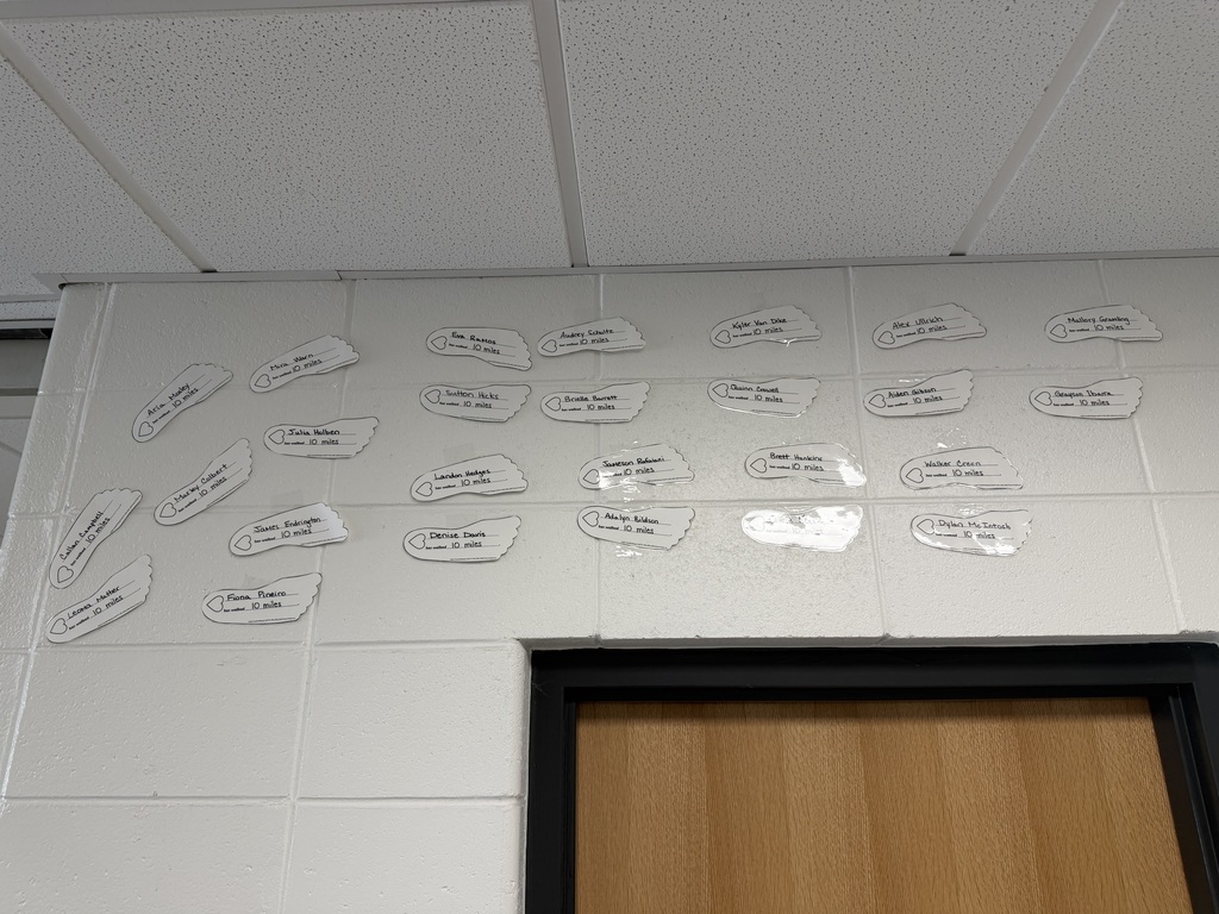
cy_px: 457
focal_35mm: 24
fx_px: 845
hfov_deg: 71.6
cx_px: 610
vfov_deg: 56.8
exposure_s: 1/120
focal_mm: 6.76
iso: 125
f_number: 1.78
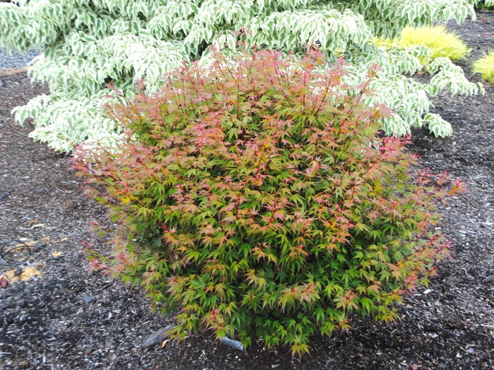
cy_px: 185
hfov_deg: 36.8
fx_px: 742
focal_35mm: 52
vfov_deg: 28.0
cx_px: 262
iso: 100
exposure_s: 1/125
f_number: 5.6
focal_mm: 32
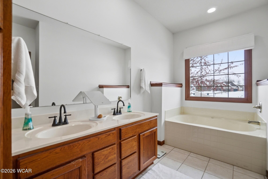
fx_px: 112
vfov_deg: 77.3
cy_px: 90
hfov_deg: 100.4
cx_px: 134
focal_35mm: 15
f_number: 5.6
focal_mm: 10
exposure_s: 1/1000
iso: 125
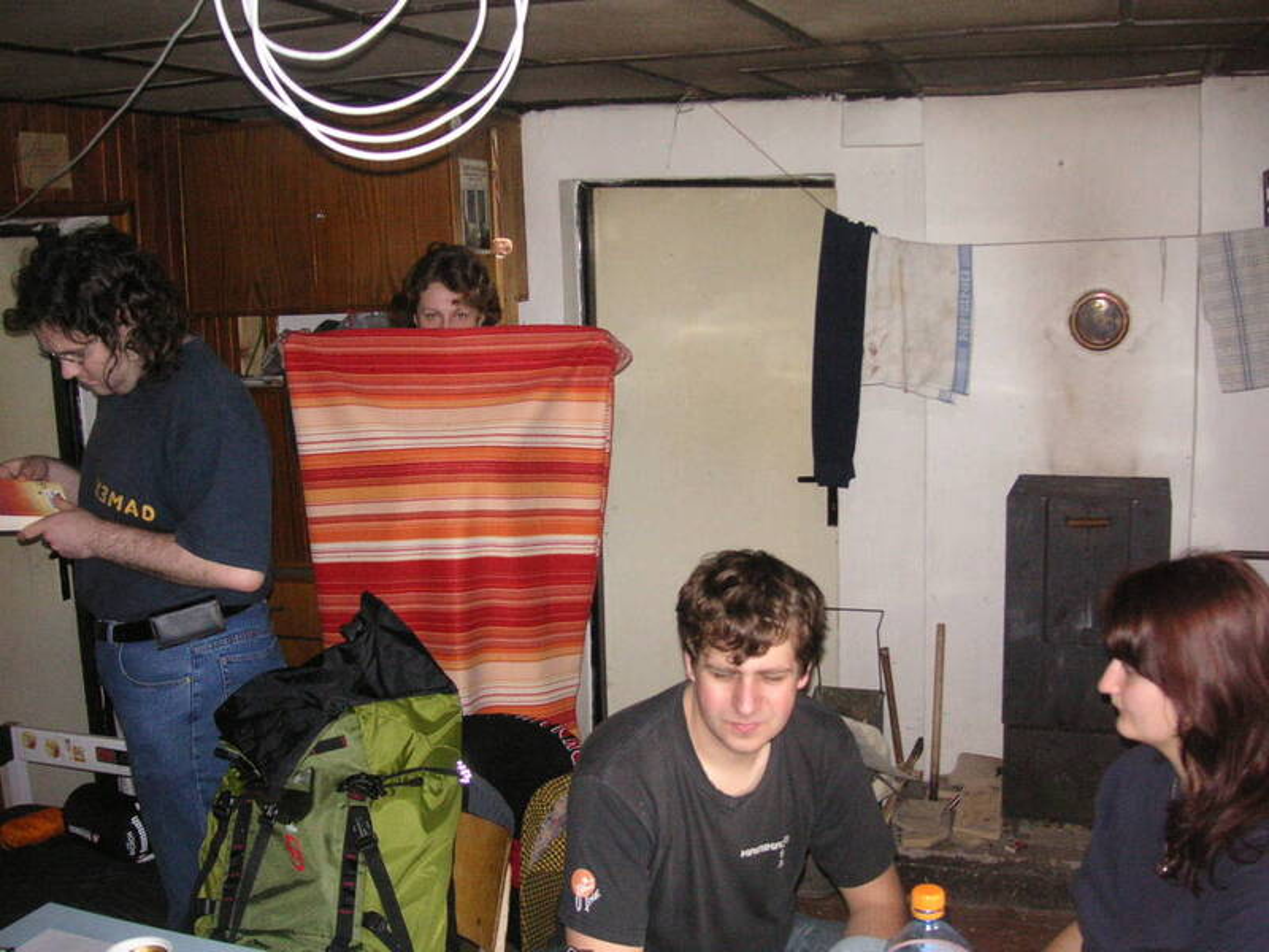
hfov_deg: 50.1
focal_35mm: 37
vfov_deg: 38.7
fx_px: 1356
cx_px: 634
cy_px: 476
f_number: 2.8
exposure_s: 1/45
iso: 160
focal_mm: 6.1
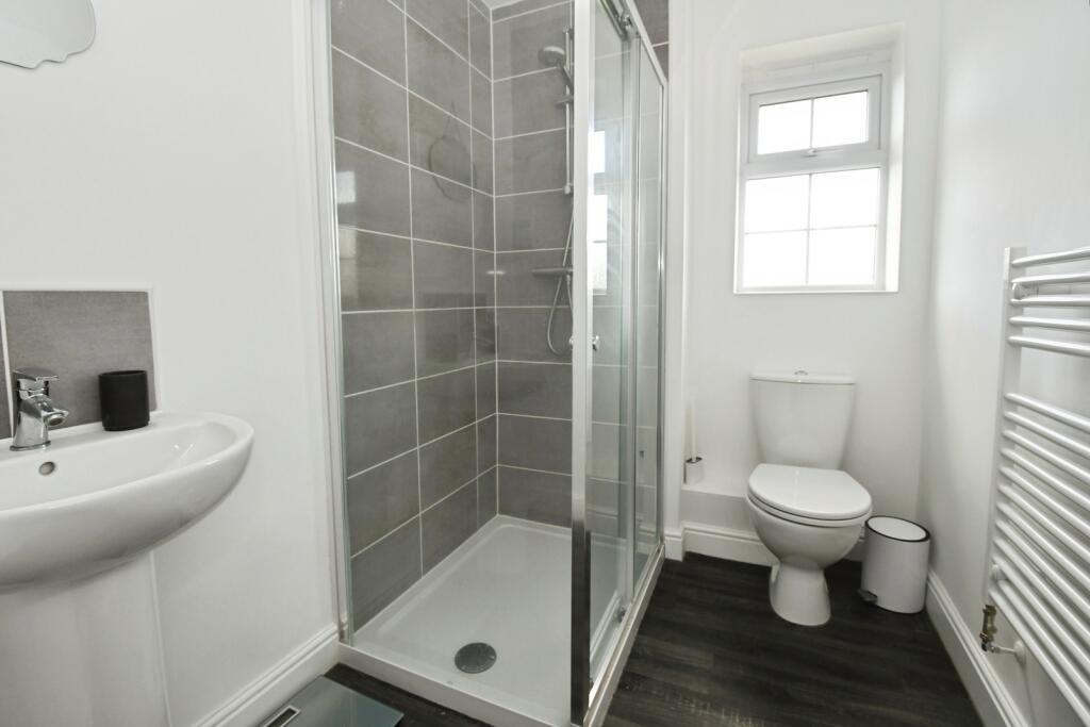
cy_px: 364
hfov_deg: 100.4
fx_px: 454
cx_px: 545
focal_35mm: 15
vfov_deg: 77.3
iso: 800
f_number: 7.1
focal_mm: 10
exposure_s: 1/60
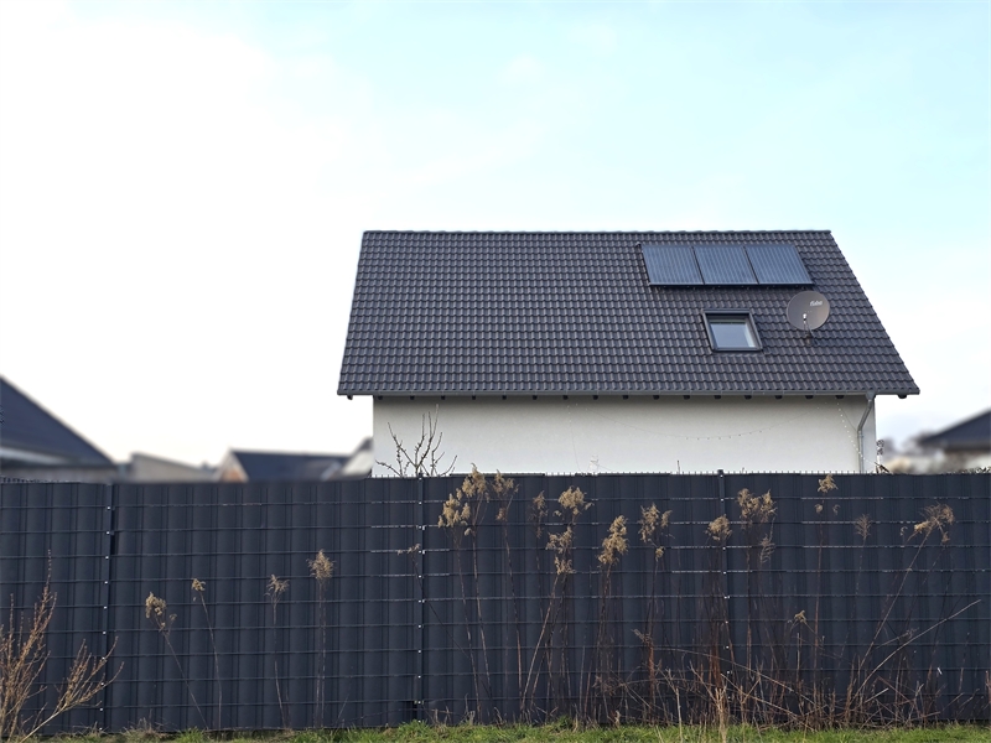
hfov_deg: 73.9
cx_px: 496
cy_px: 372
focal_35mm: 23
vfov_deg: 58.9
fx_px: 658
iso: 25
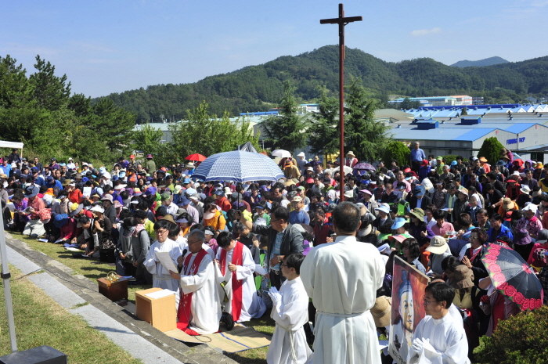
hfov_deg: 54.5
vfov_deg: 37.8
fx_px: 532
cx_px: 274
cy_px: 182
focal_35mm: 35
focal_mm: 35
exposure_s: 1/200
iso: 200
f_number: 11
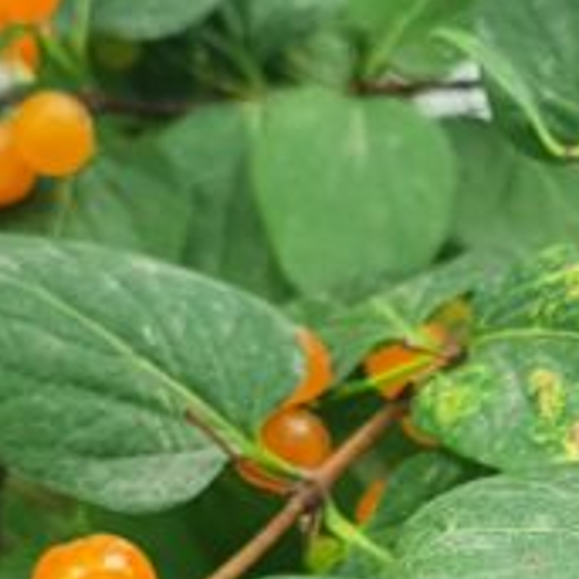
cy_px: 860
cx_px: 836
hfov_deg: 12.1
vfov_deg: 12.1
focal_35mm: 138
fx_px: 2611
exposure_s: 1/100
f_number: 2.4
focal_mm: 4.32
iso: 50
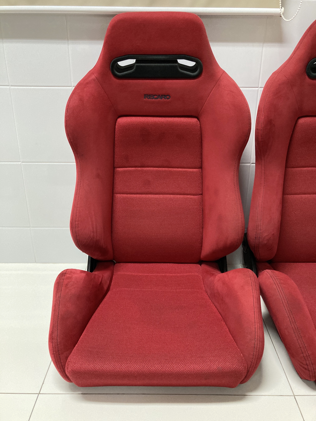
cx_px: 158
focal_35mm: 28
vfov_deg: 63.4
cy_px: 210
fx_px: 341
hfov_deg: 49.7
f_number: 1.8
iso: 320
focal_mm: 3.99
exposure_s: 1/44
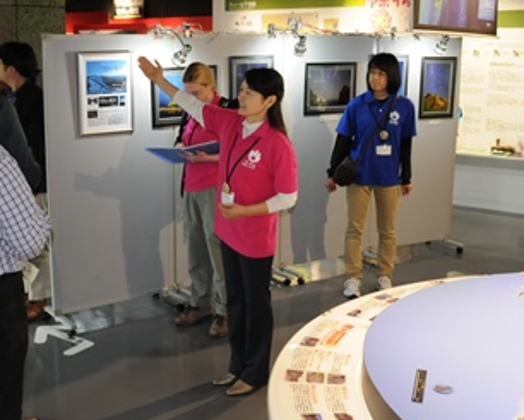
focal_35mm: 46
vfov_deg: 32.7
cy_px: 166
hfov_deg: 39.9
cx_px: 176
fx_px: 714
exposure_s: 1/40
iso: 800
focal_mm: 20
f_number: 5
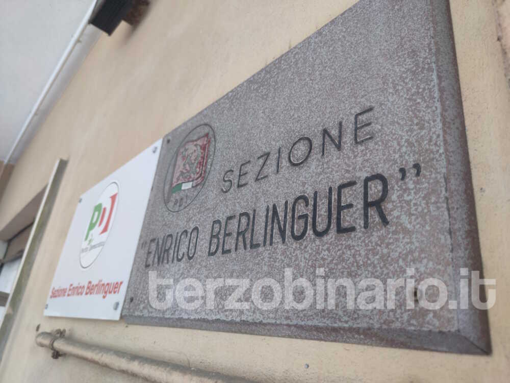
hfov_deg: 71.6
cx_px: 255
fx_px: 354
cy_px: 192
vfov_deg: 56.8
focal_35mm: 24
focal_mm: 6.72
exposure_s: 1/100
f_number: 1.69
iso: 116
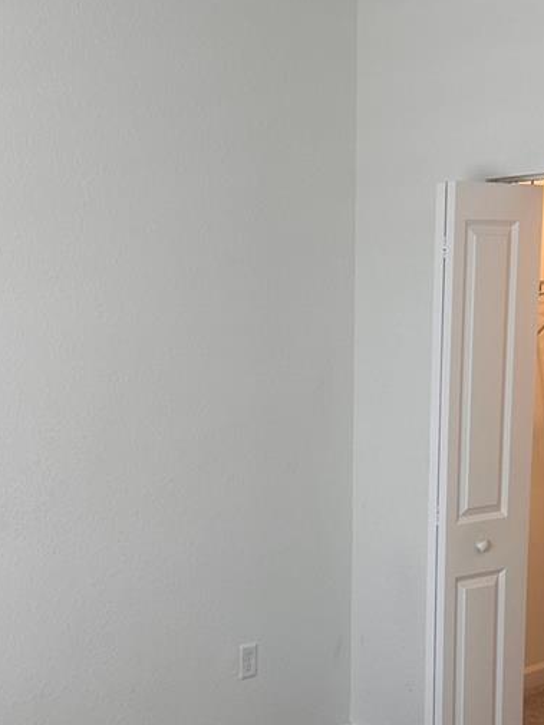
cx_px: 224
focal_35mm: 57
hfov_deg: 25.6
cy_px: 577
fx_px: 1194
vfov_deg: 32.9
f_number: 1.78
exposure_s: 1/120
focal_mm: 6.86
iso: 80
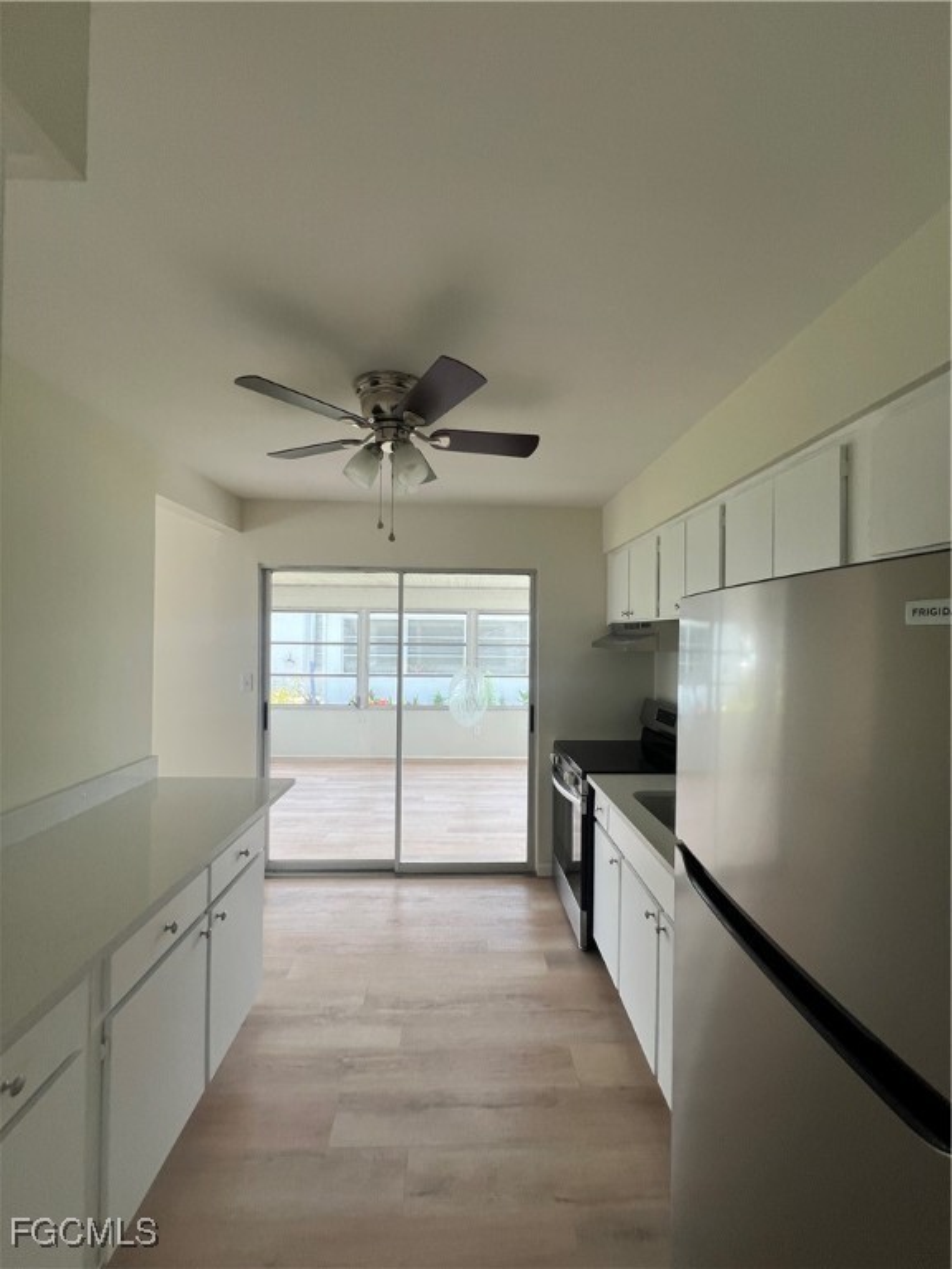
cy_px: 634
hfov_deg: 89.9
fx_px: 477
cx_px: 476
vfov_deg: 106.2
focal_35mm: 13
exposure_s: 1/99
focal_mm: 1.57
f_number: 1.8
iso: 50
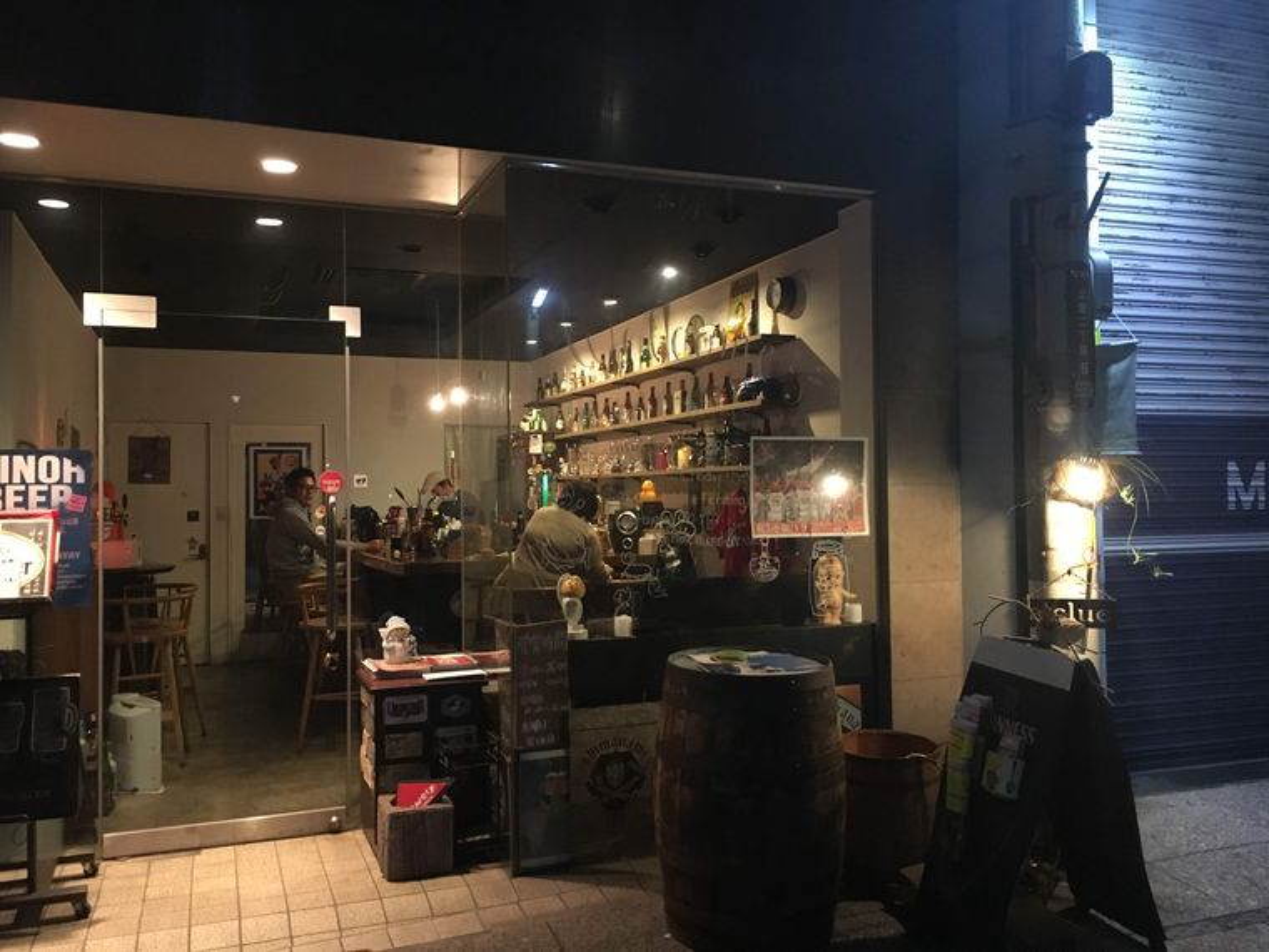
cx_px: 634
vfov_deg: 48.2
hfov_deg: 61.7
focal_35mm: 29
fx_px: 1063
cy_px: 476
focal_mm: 4.15
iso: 320
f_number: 2.2
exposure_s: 1/15
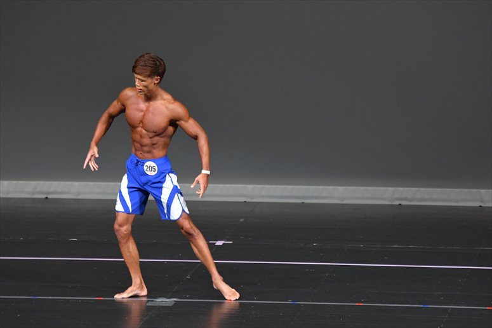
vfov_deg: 4.4
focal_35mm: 315
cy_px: 164
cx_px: 246
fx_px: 4303
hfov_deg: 6.5
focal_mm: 210
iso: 4000
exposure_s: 1/400
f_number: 5.6
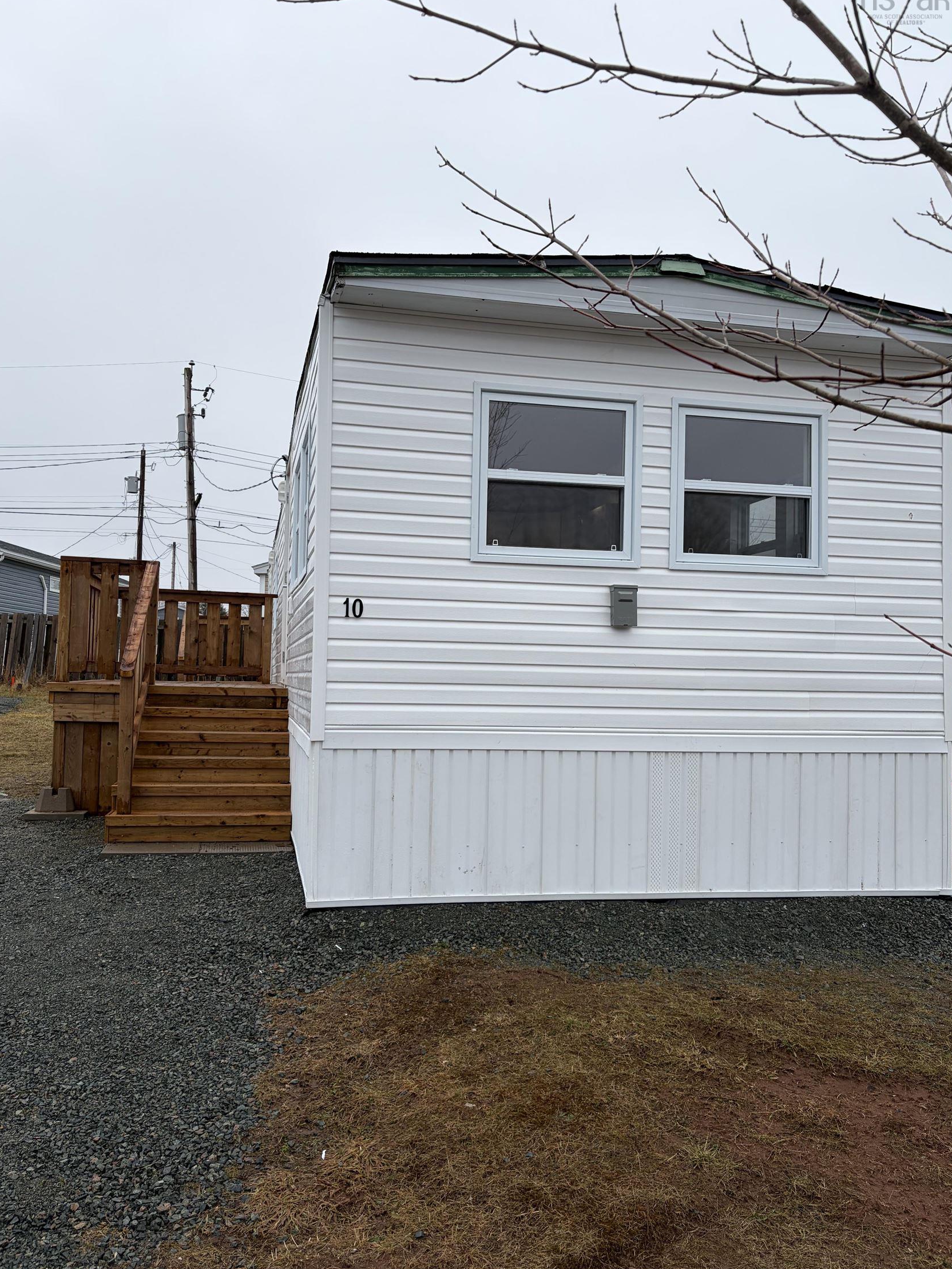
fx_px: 990
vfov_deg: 65.3
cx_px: 464
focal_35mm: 27
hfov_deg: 51.3
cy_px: 627
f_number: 1.6
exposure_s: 1/1484
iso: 50
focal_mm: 5.96
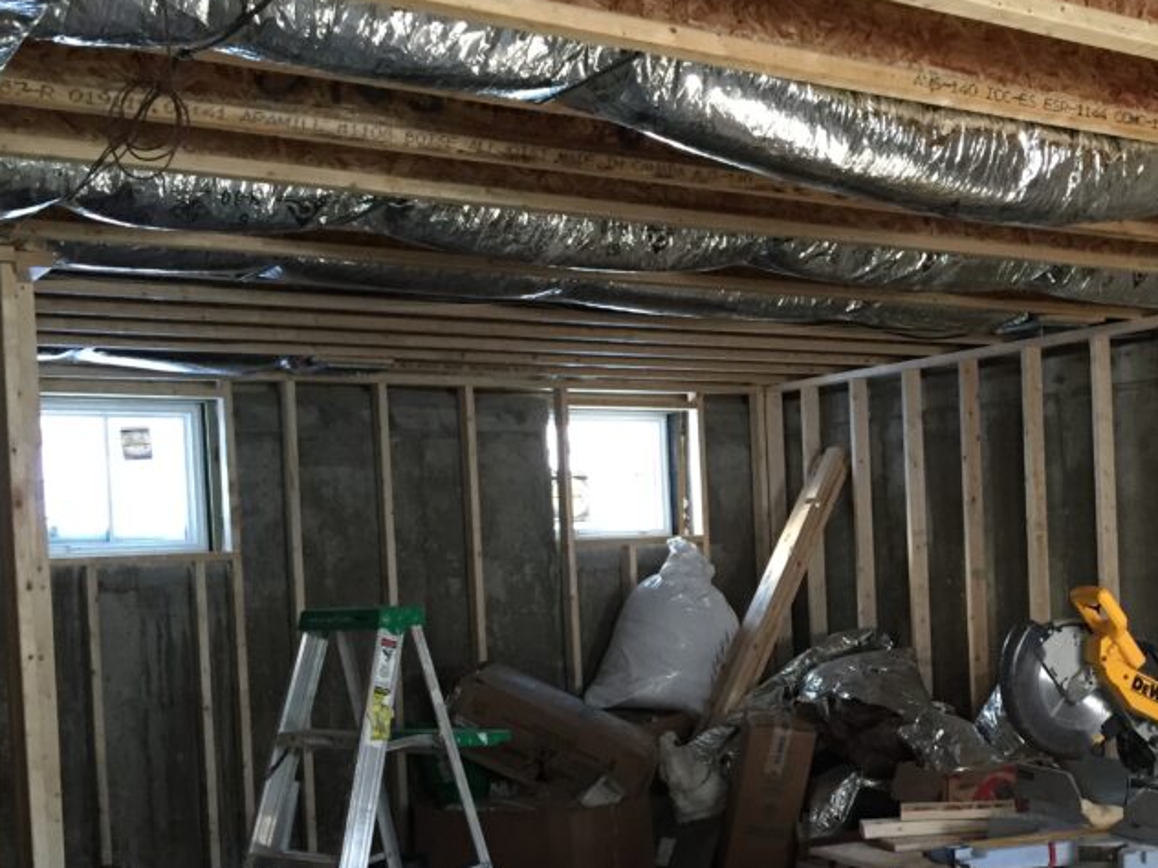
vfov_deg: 30.7
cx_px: 872
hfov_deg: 39.3
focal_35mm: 47
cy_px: 559
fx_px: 1572
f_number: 2.2
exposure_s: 1/30
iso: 160
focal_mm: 4.15
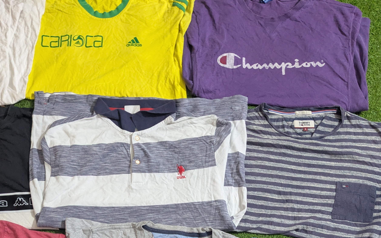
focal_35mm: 46
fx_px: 478
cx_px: 161
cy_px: 281
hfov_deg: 43.4
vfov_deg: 25.3
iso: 454
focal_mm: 4.38
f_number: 1.73
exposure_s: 1/24
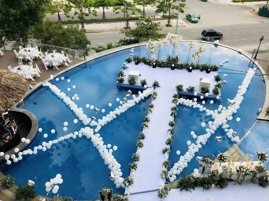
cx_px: 139
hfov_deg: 61.7
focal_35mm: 29
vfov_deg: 48.2
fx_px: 225
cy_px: 100
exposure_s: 1/466
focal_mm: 4
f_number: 1.8
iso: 20
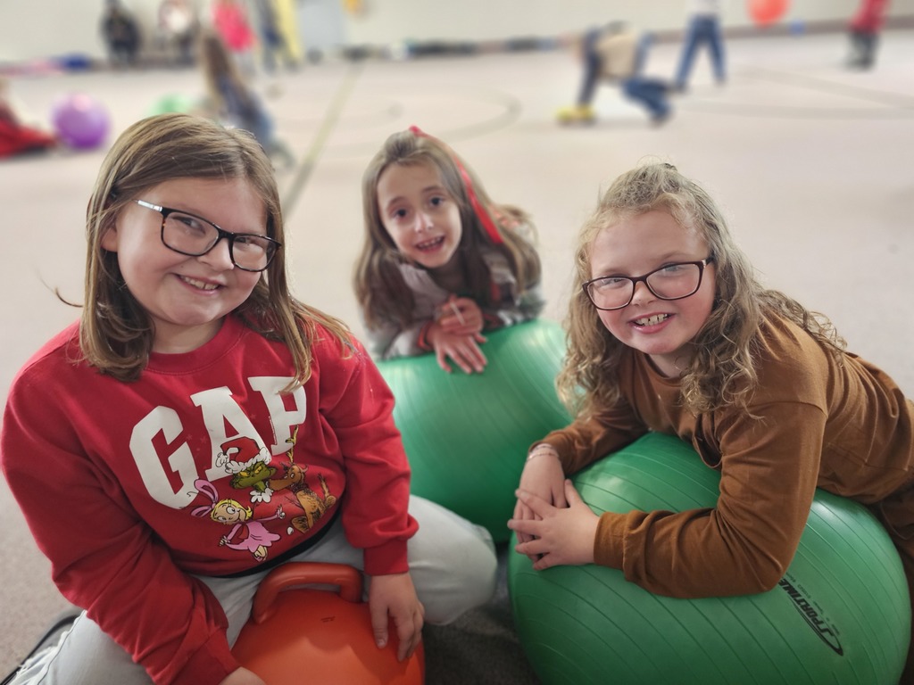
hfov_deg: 73.9
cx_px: 457
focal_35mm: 23
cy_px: 342
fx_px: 607
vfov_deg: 58.9
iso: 500
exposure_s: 1/40
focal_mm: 6.3
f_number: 1.7
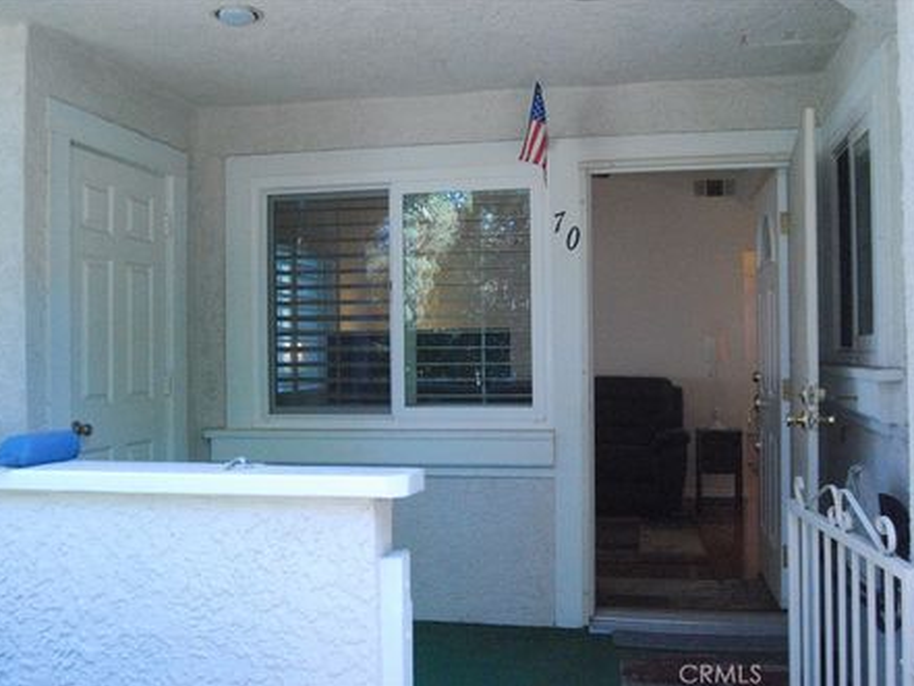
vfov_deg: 39.7
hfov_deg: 51.3
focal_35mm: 36
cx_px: 470
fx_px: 951
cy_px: 342
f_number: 5.6
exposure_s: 1/125
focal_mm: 22
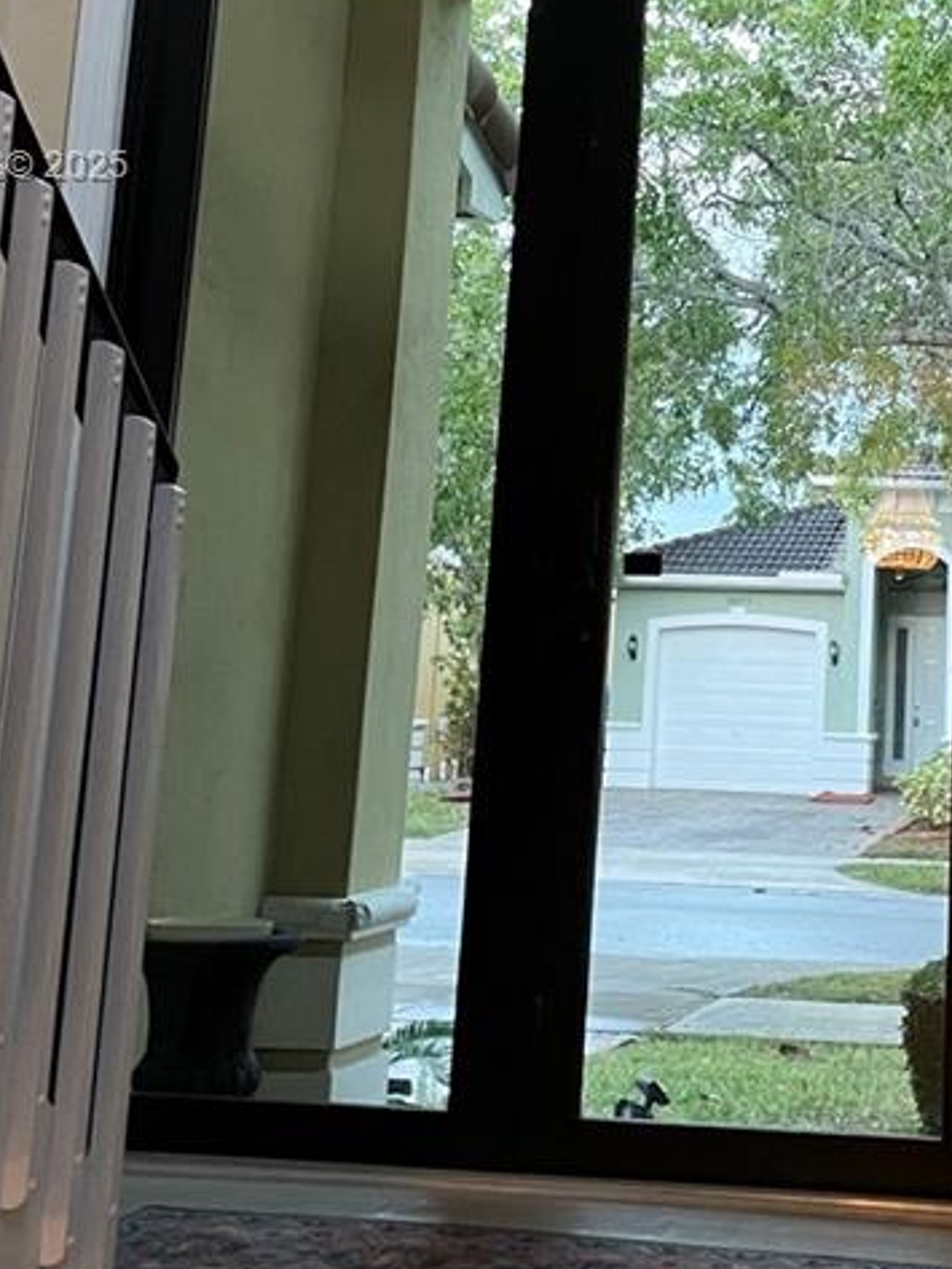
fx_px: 2419
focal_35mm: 66
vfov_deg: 28.4
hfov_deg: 21.8
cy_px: 169
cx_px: 839
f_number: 1.6
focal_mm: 4.2
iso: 500
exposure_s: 1/60
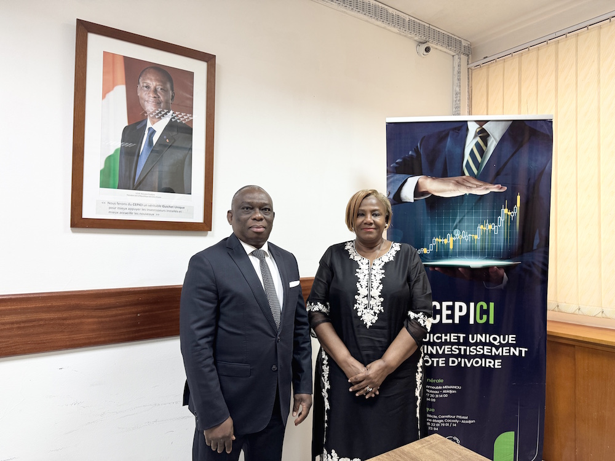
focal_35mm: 24
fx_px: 426
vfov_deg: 56.8
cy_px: 230
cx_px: 308
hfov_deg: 71.6
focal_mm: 6.76
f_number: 1.78
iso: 200
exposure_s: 1/50
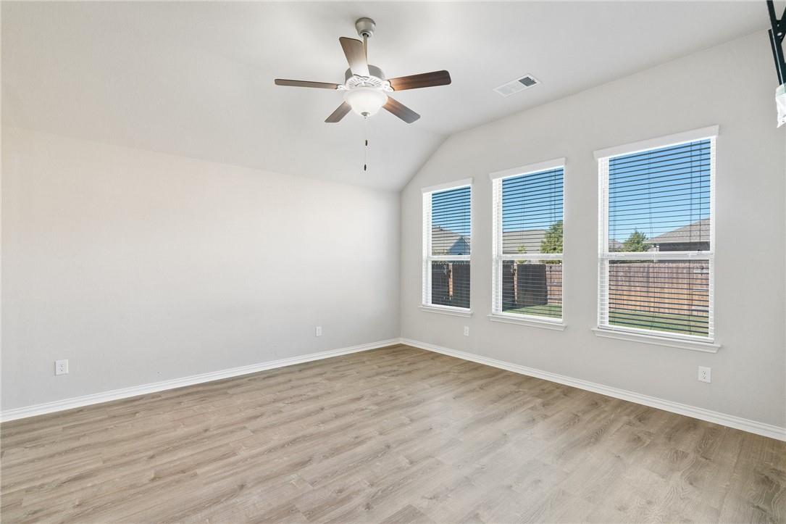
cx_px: 393
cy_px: 262
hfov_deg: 96.7
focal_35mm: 16
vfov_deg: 73.7
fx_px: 349
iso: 800
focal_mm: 16
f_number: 8
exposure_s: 1/40
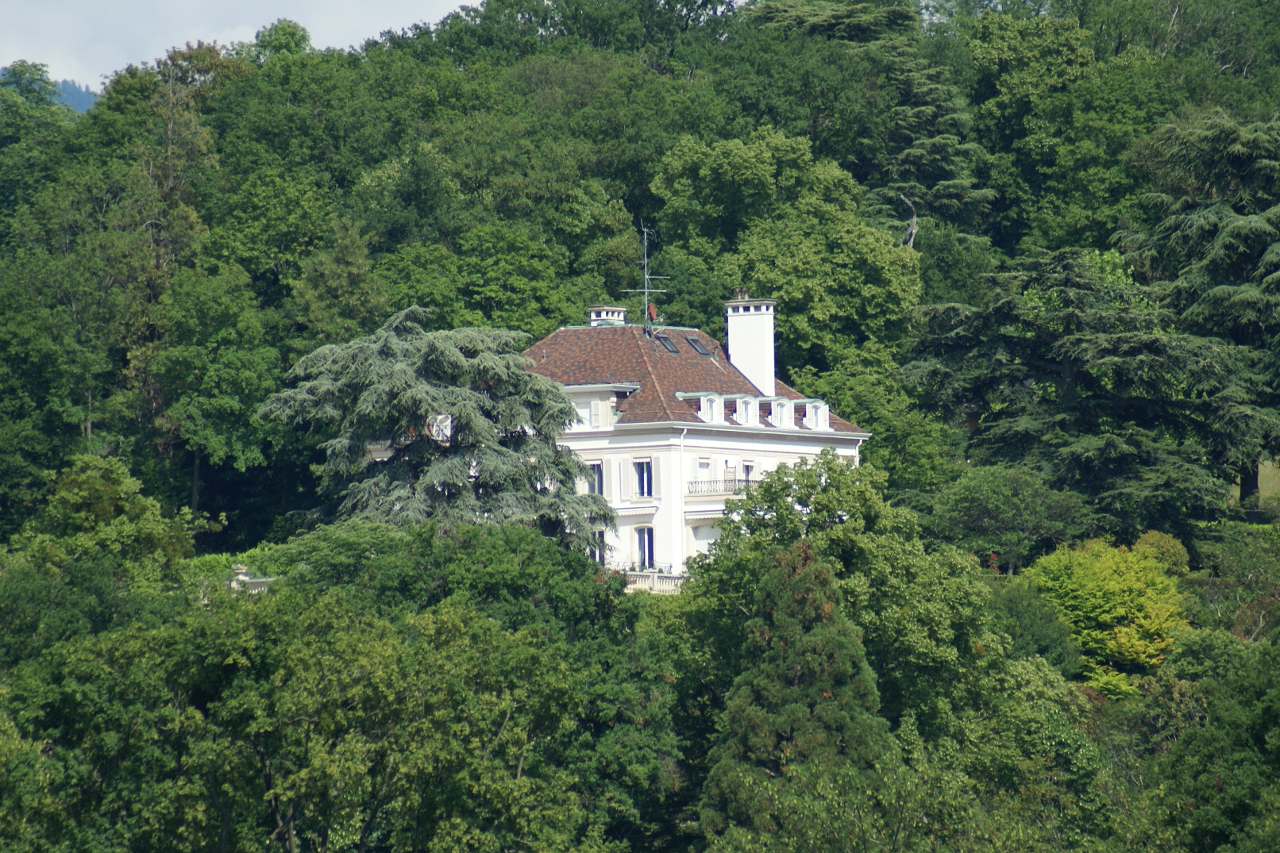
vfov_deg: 2.6
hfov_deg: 3.8
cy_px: 479
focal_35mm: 536
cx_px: 671
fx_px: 19058
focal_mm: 300
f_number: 6.3
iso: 100
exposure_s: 1/500
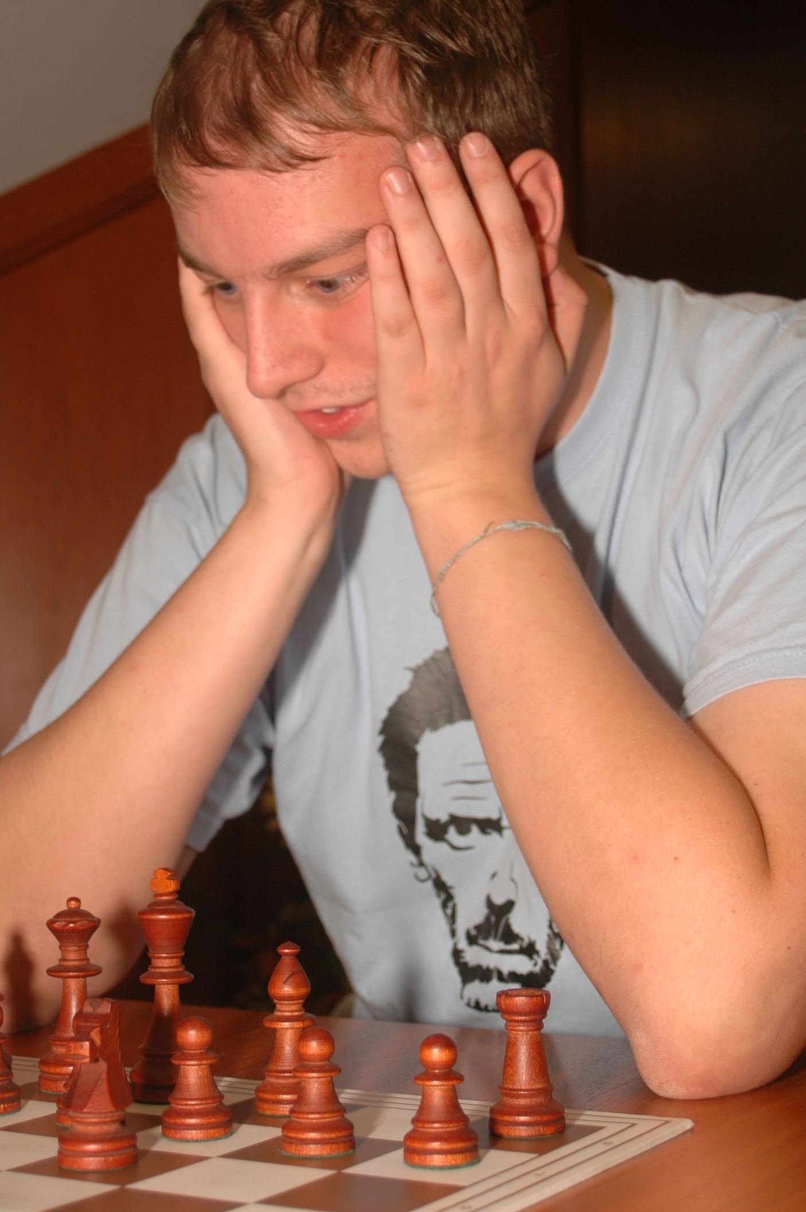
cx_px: 422
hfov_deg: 20.9
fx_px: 2187
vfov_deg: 31.0
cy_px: 558
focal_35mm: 65
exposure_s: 1/60
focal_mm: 38
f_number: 5
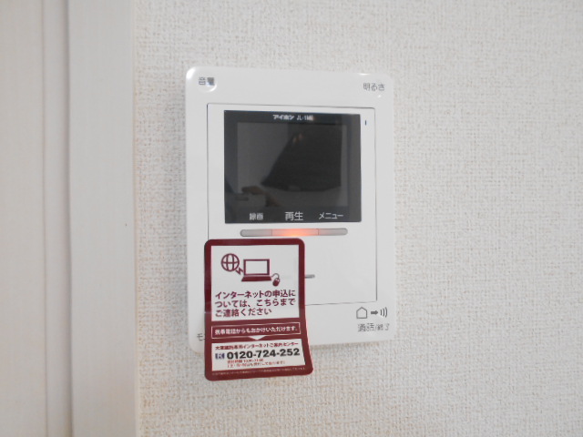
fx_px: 438
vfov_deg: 53.1
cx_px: 292
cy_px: 218
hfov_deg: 67.3
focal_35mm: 26
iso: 250
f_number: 3.2
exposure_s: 1/30
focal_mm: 4.6
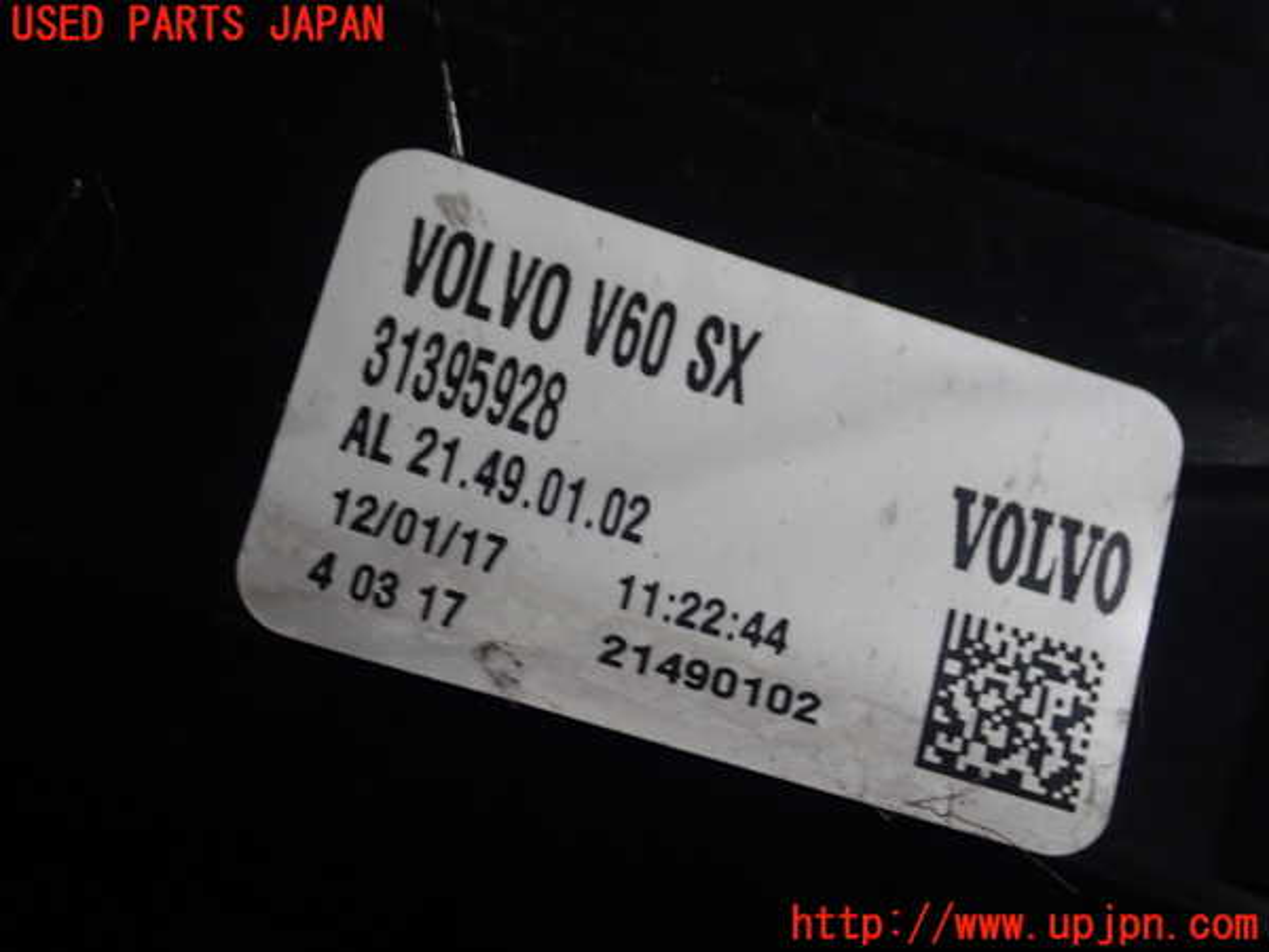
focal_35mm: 65
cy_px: 476
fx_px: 2383
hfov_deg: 29.8
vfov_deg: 22.6
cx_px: 634
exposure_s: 1/60
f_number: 3.8
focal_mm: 11.78
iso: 250
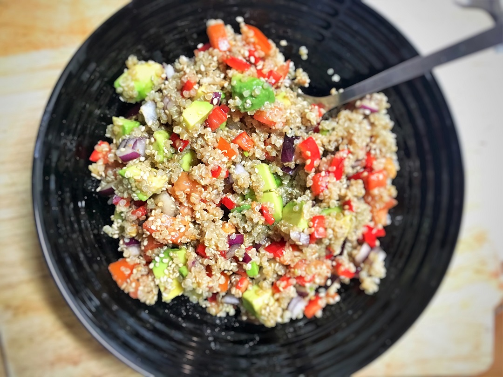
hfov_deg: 61.7
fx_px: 421
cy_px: 188
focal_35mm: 29
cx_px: 252
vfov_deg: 48.2
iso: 250
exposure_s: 1/17
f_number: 2.2
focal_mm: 4.15
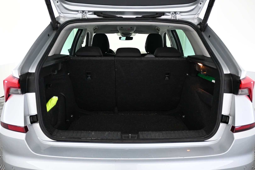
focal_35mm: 29
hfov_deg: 63.2
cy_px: 85
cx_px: 128
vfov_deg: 44.6
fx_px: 207
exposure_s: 1/30
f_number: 3.8
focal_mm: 19.5
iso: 1100
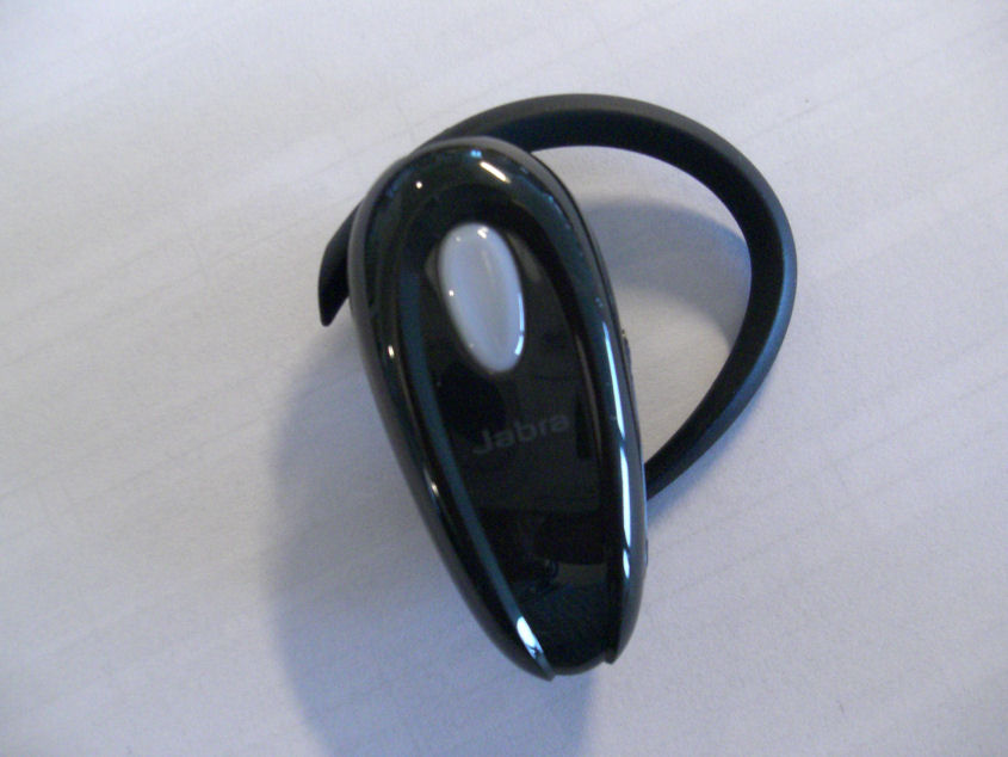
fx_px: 1107
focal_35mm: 38
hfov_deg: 49.0
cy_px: 378
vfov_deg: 37.7
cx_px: 504
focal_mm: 6.3
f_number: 3.1
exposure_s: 1/100
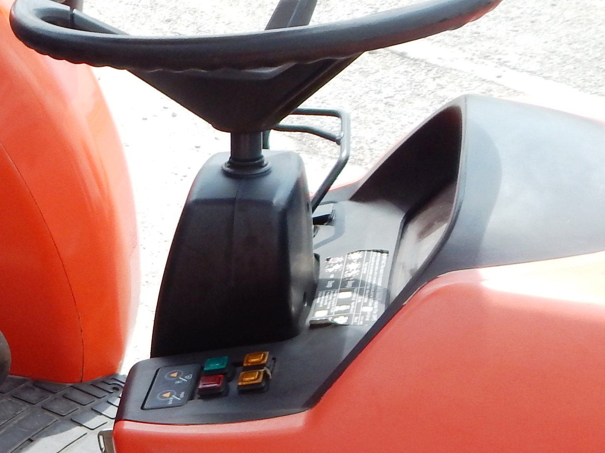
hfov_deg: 25.2
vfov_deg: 22.5
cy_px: 305
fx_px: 1136
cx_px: -209
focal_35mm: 65
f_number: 3
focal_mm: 4
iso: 125
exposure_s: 1/800
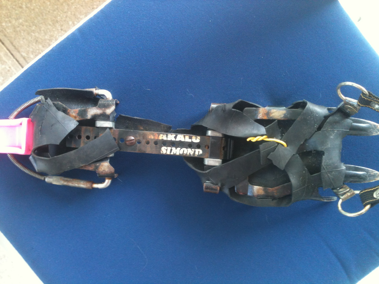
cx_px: 190
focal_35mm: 35
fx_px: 383
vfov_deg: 40.7
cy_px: 142
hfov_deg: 52.6
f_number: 2.8
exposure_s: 1/24
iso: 80
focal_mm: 3.85
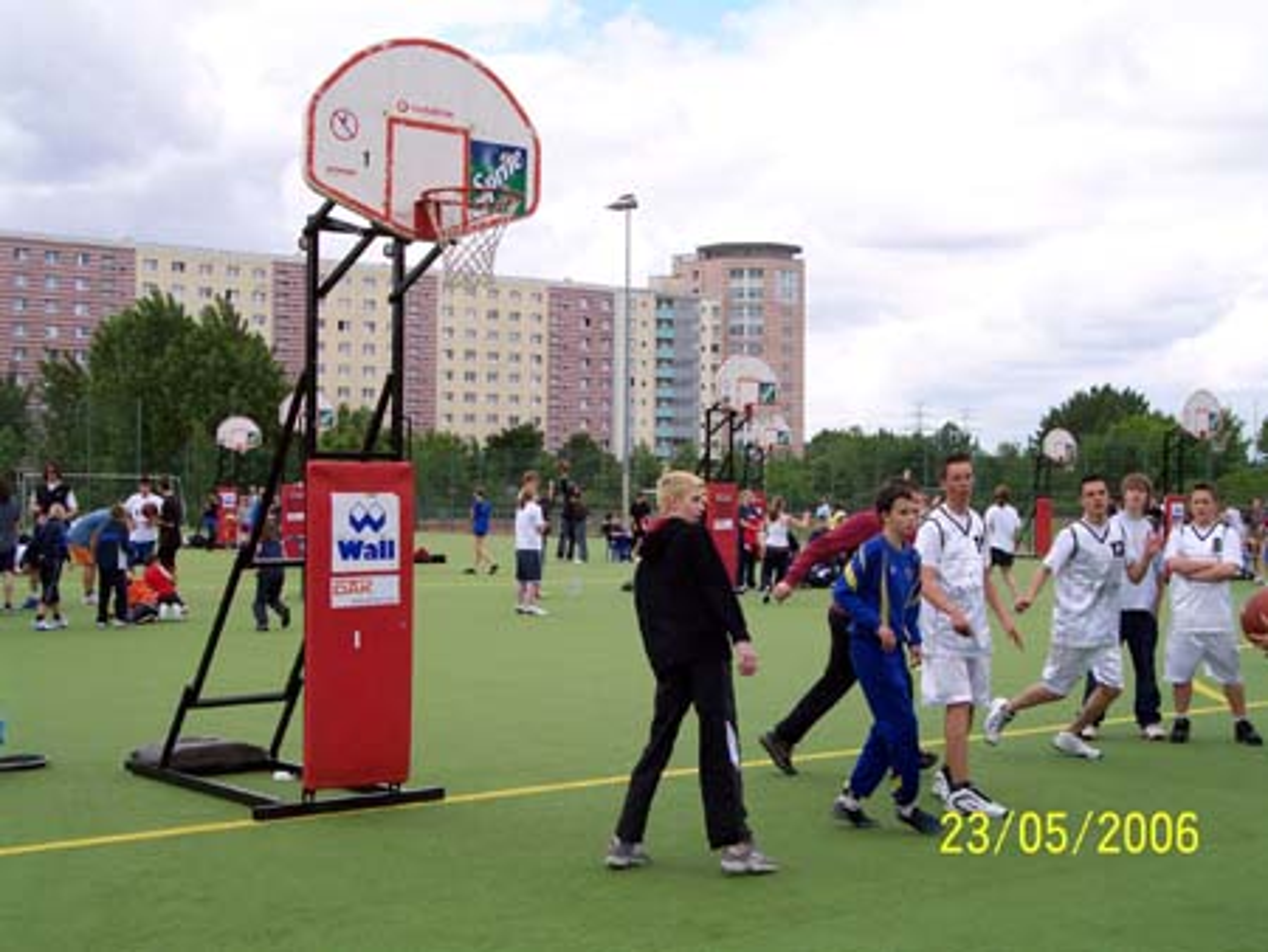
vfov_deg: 28.6
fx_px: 1869
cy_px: 476
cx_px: 634
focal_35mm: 51
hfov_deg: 37.5
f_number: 5.6
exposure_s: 1/350
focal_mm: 10.7
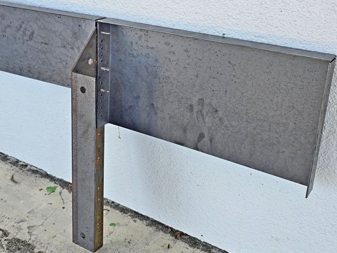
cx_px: 164
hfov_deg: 69.4
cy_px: 122
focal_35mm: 25
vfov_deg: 54.9
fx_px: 243
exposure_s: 1/180
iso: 16
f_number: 1.7
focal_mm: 6.3
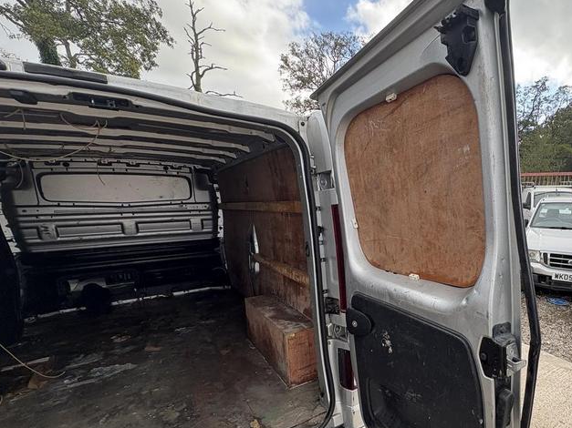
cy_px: 260
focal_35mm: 20
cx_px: 394
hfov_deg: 78.3
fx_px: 330
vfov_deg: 65.2
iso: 40
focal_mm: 2.22
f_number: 2.2
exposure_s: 1/189
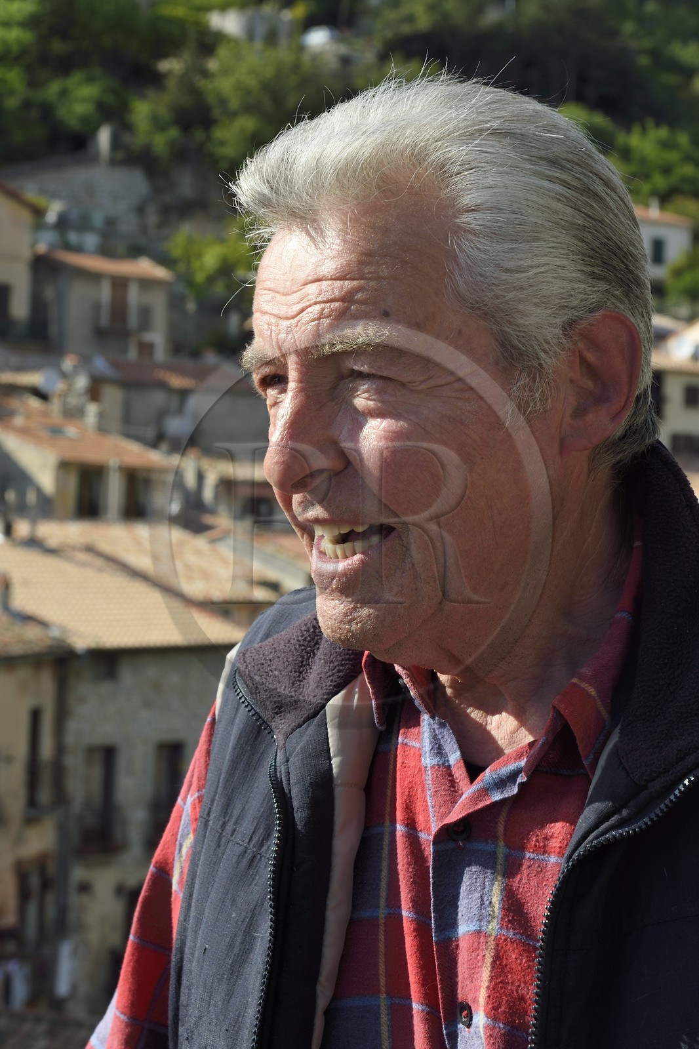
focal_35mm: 70
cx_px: 350
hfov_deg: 19.4
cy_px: 524
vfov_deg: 28.8
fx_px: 2039
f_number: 14
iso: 200
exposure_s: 1/200
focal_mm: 70
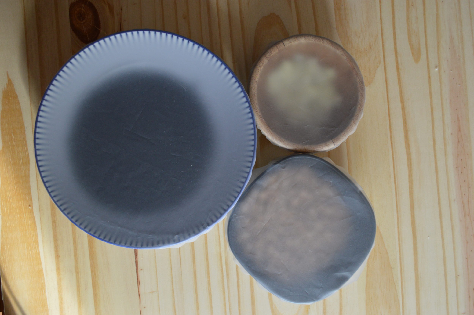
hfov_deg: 57.3
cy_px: 158
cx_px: 237
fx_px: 434
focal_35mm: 33
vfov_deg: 39.9
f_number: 5
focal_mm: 22
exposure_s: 1/100
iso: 800
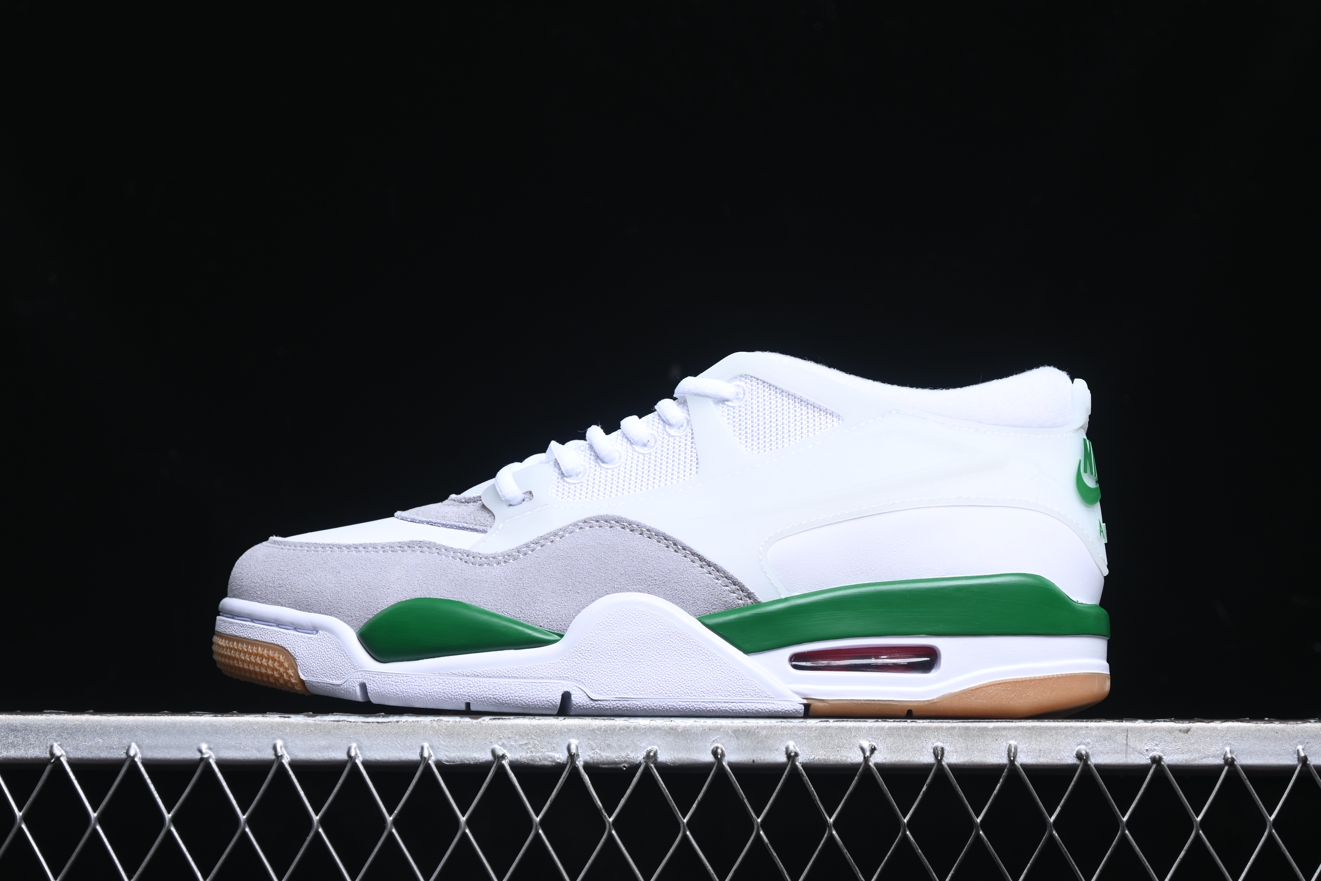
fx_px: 2752
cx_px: 660
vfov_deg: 18.2
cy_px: 440
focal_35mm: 75
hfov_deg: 27.0
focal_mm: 50
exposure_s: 1/60
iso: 160
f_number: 6.3
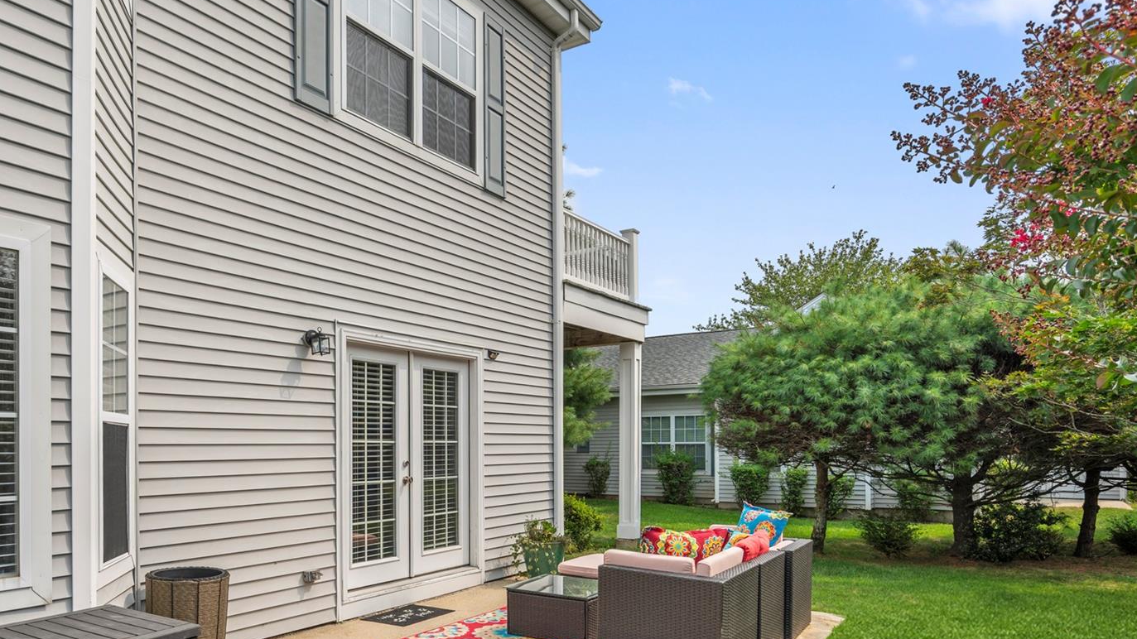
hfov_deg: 73.4
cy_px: 473
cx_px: 463
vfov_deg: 44.6
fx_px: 754
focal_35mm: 25
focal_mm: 16
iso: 100
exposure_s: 1/200
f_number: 5.6
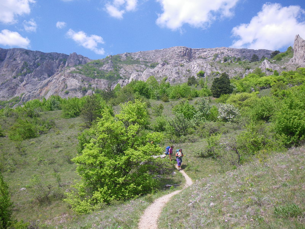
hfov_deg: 63.4
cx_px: 152
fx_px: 247
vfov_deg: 49.7
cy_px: 114
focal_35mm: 28
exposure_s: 1/250
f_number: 4.2
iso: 50
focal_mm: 5
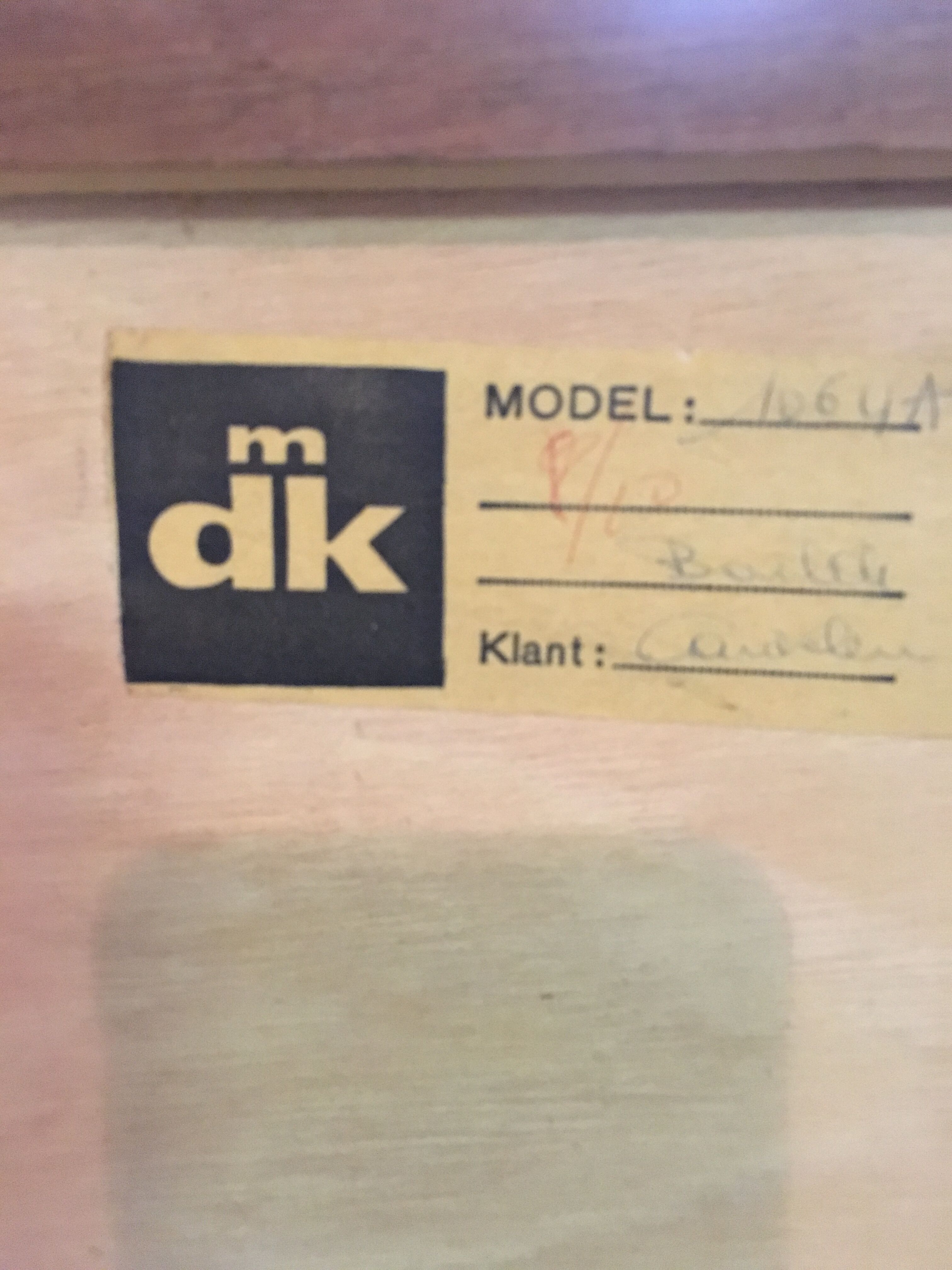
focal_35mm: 29
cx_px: 476
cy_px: 635
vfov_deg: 61.7
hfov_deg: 48.2
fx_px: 1063
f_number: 2.2
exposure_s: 1/17
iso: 400
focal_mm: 4.15
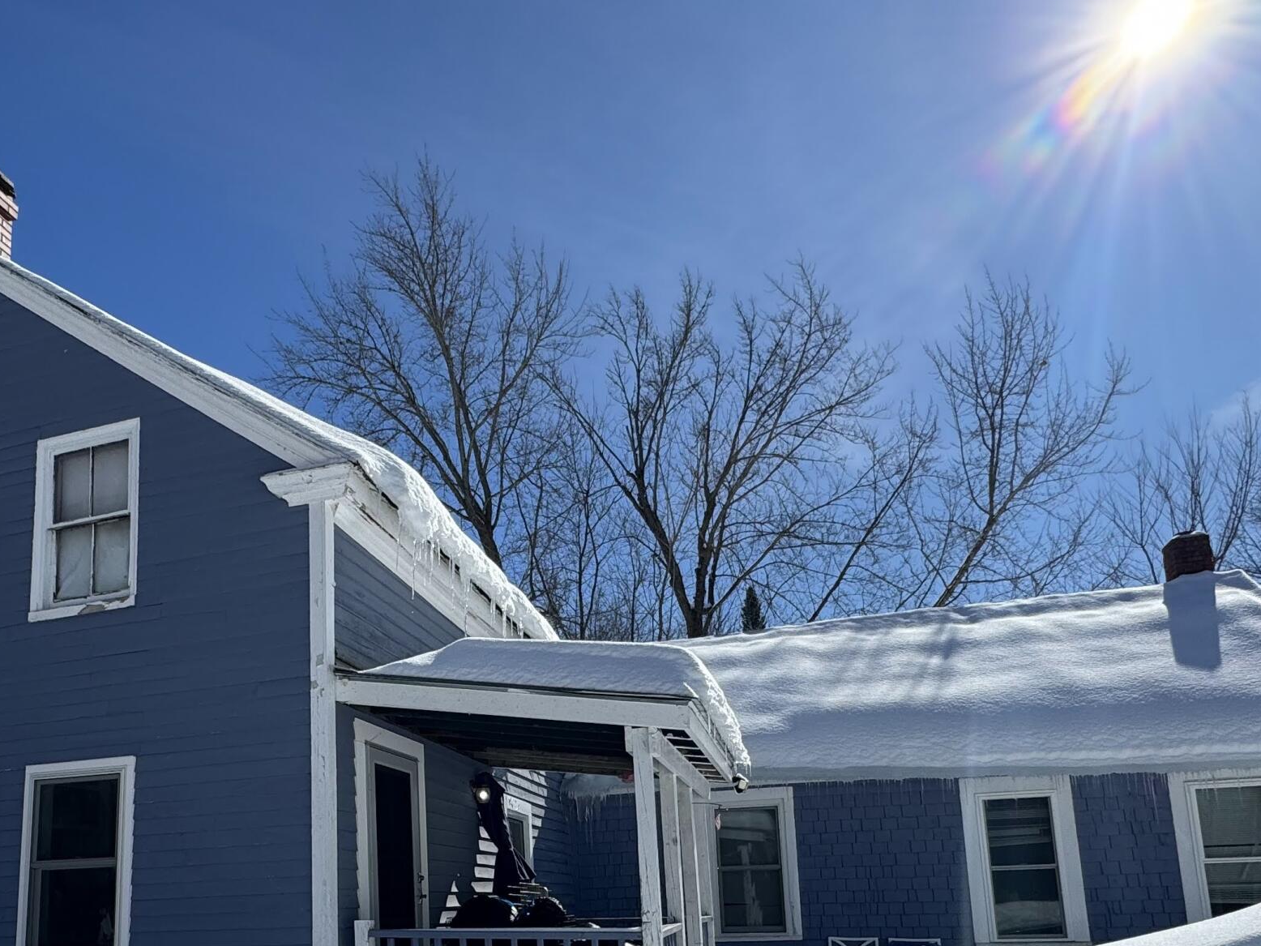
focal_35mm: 27
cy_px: 769
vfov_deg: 48.2
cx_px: 468
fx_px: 984
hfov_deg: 64.3
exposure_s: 1/2985
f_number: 2.2
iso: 50
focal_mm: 2.22
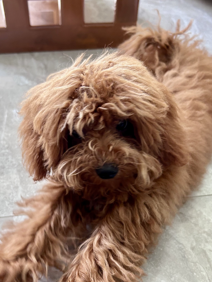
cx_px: 88
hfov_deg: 39.5
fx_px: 294
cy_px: 165
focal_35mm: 36
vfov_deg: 51.1
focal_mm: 5.7
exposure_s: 1/71
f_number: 1.5
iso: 125
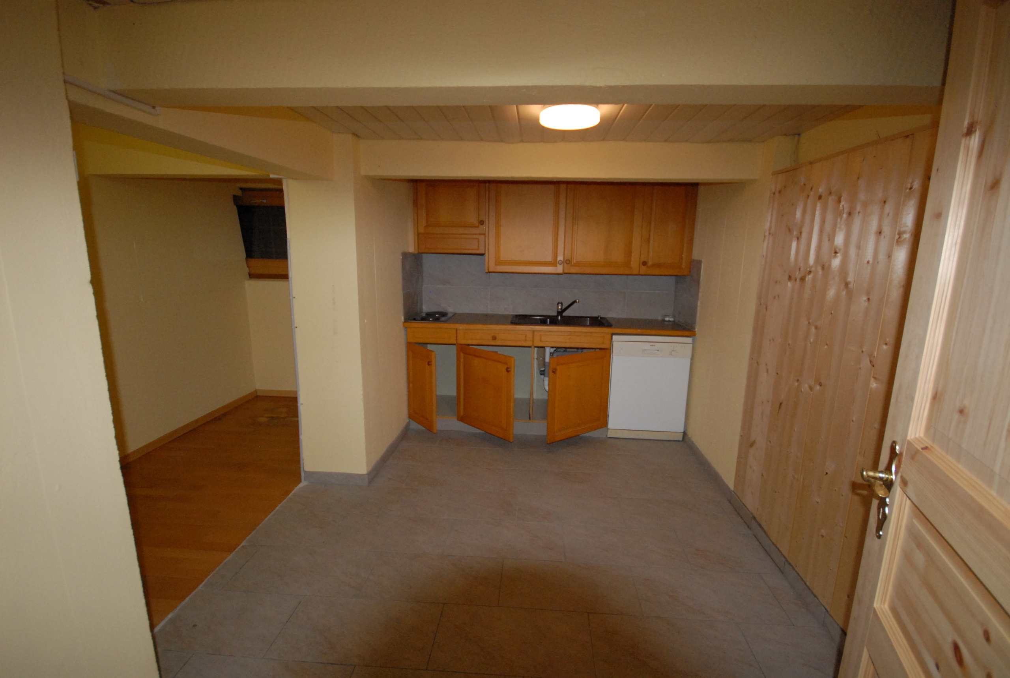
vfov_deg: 77.6
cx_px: 505
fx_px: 422
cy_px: 339
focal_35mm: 15
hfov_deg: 100.3
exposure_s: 1/250
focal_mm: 10
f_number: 4
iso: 1000
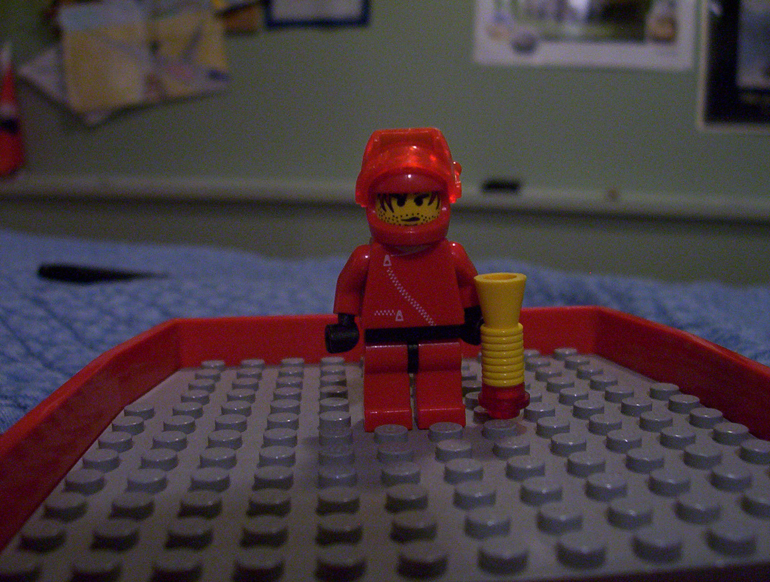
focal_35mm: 43
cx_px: 385
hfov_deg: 43.8
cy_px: 291
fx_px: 959
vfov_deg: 33.7
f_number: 2.73
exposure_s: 1/8
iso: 200
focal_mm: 5.77
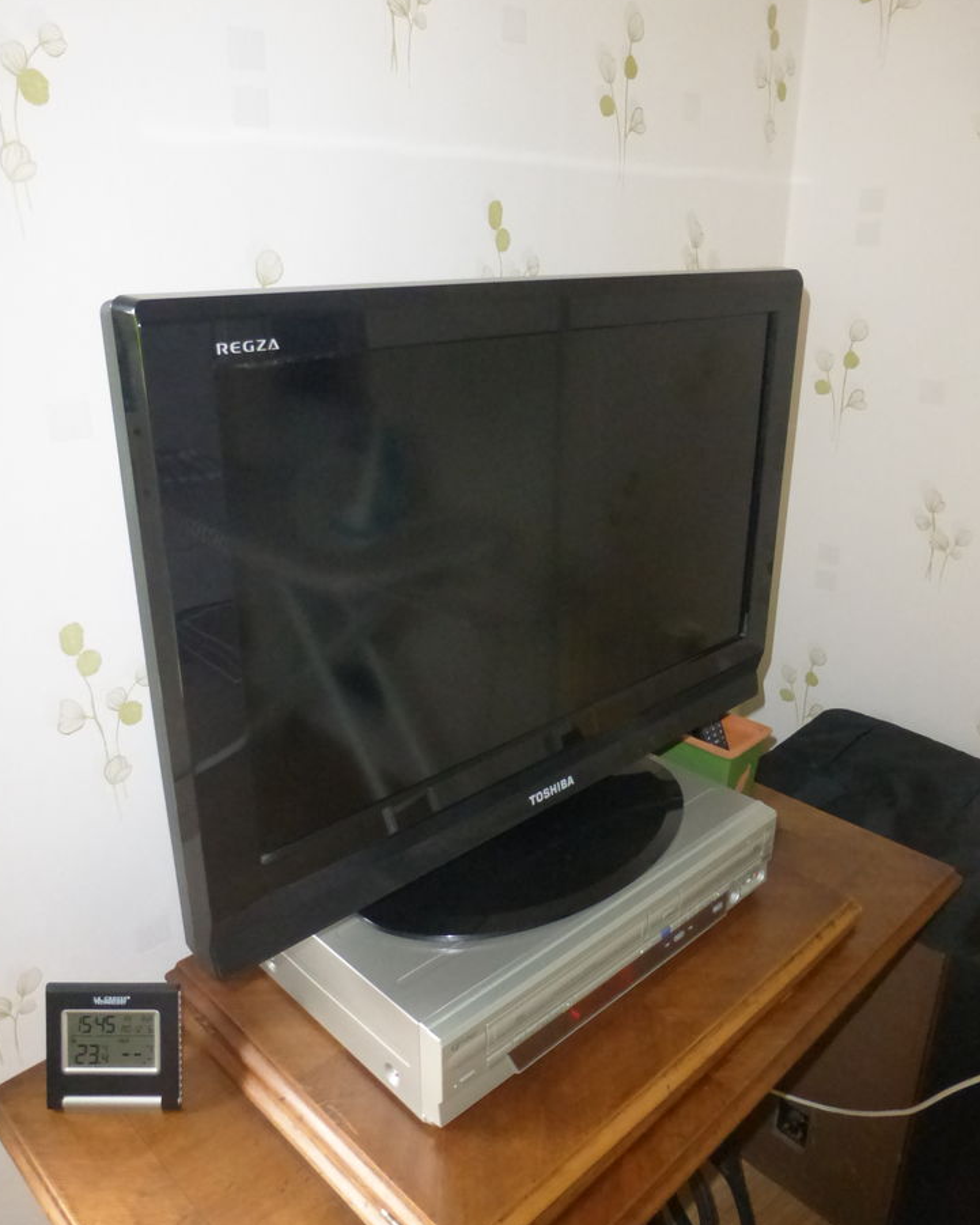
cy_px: 616
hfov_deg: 54.9
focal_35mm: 26
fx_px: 942
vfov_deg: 66.0
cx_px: 491
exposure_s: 1/60
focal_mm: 4.3
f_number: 3.3
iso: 800
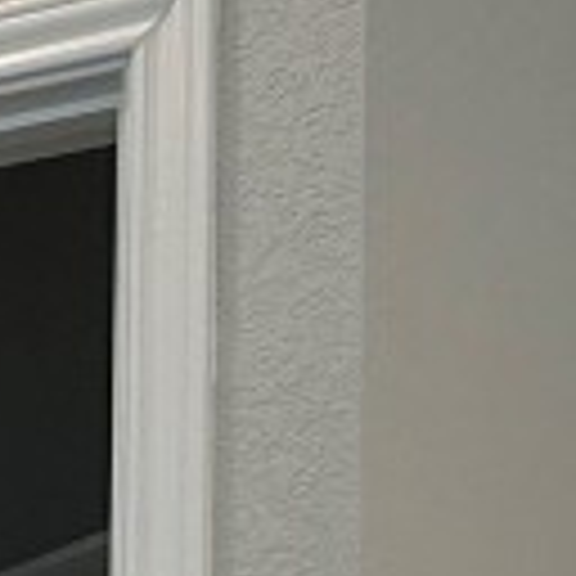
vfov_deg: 15.4
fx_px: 1864
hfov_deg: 15.0
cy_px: 1004
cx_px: -504
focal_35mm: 99
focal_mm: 2.22
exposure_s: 1/120
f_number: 2.2
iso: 160
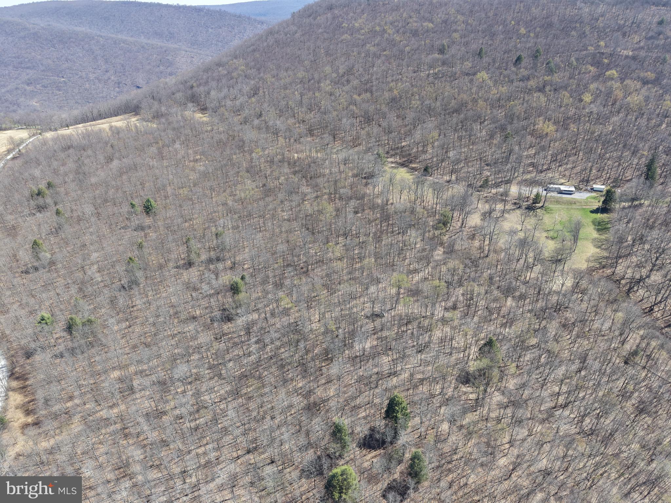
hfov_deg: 71.6
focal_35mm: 24
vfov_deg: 56.8
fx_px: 465
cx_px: 336
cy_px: 252
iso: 140
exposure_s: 1/1250
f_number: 1.8
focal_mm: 8.67
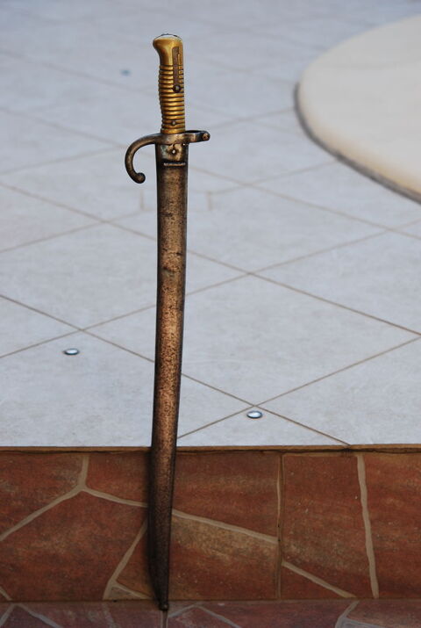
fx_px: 1571
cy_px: 314
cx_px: 210
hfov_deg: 15.3
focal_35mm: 90
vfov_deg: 22.6
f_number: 4.5
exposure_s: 1/320
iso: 200
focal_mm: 60
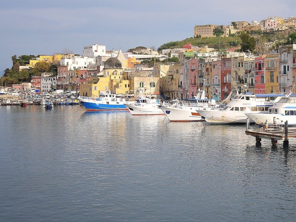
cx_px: 197
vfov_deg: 21.3
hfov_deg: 28.0
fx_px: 590
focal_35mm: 69
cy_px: 93
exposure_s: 1/320
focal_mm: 24
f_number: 9
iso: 200
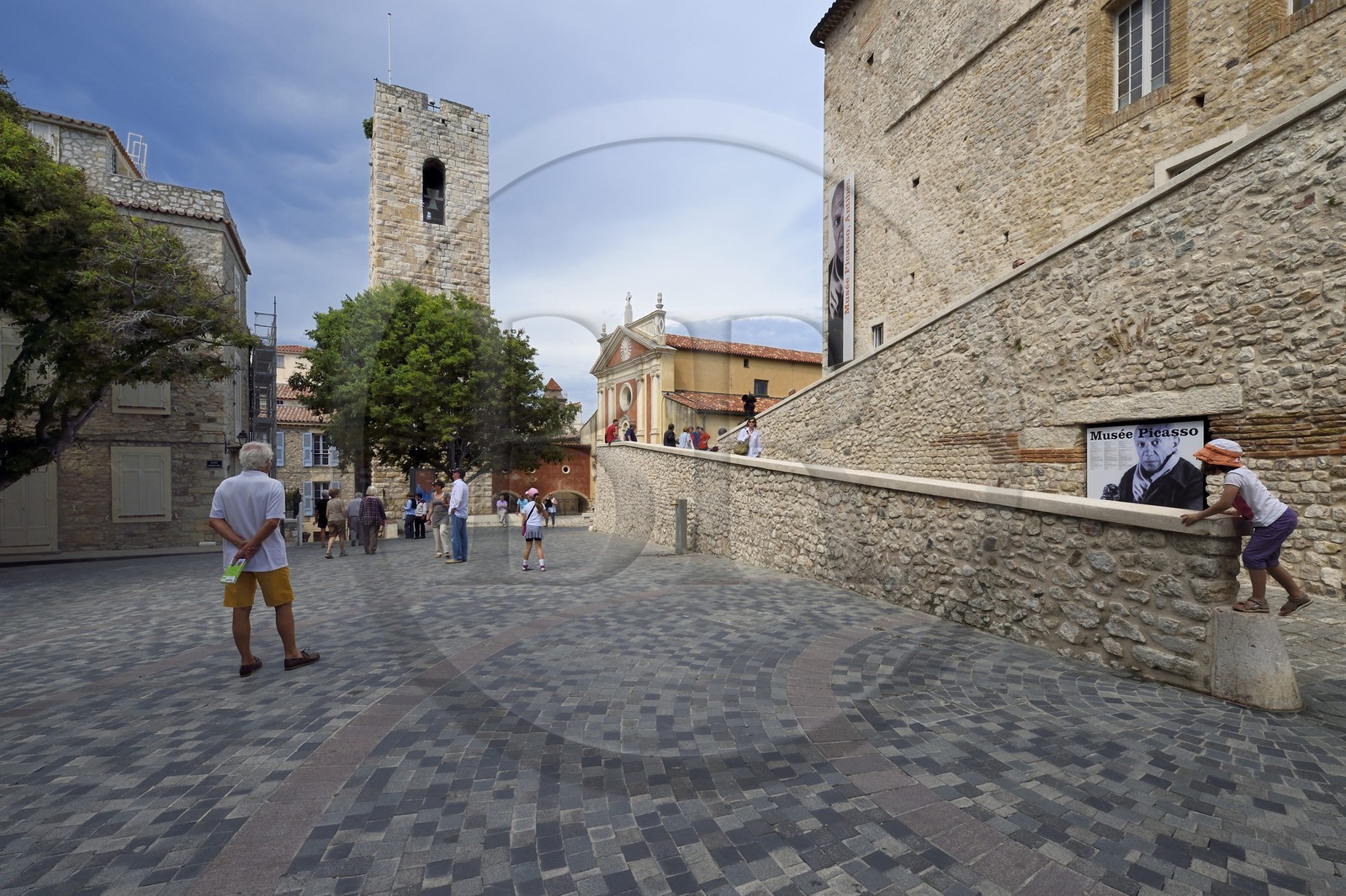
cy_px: 448
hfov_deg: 100.4
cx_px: 673
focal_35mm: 15
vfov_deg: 77.3
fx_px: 561
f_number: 18
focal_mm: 15
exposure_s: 1/250
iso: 400
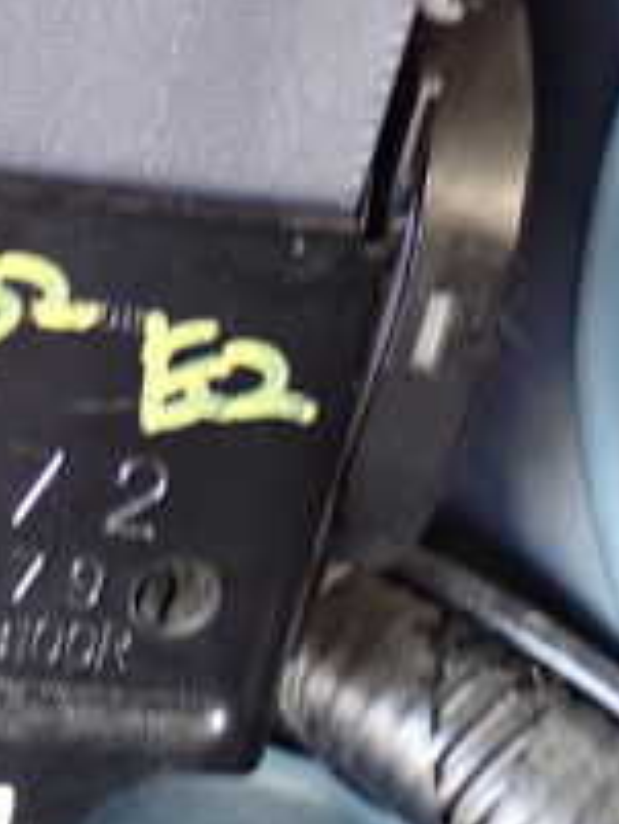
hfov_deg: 9.9
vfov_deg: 13.2
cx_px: -41
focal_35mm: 149
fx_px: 3549
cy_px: 353
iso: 800
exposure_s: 1/25
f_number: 3.2
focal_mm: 9.01
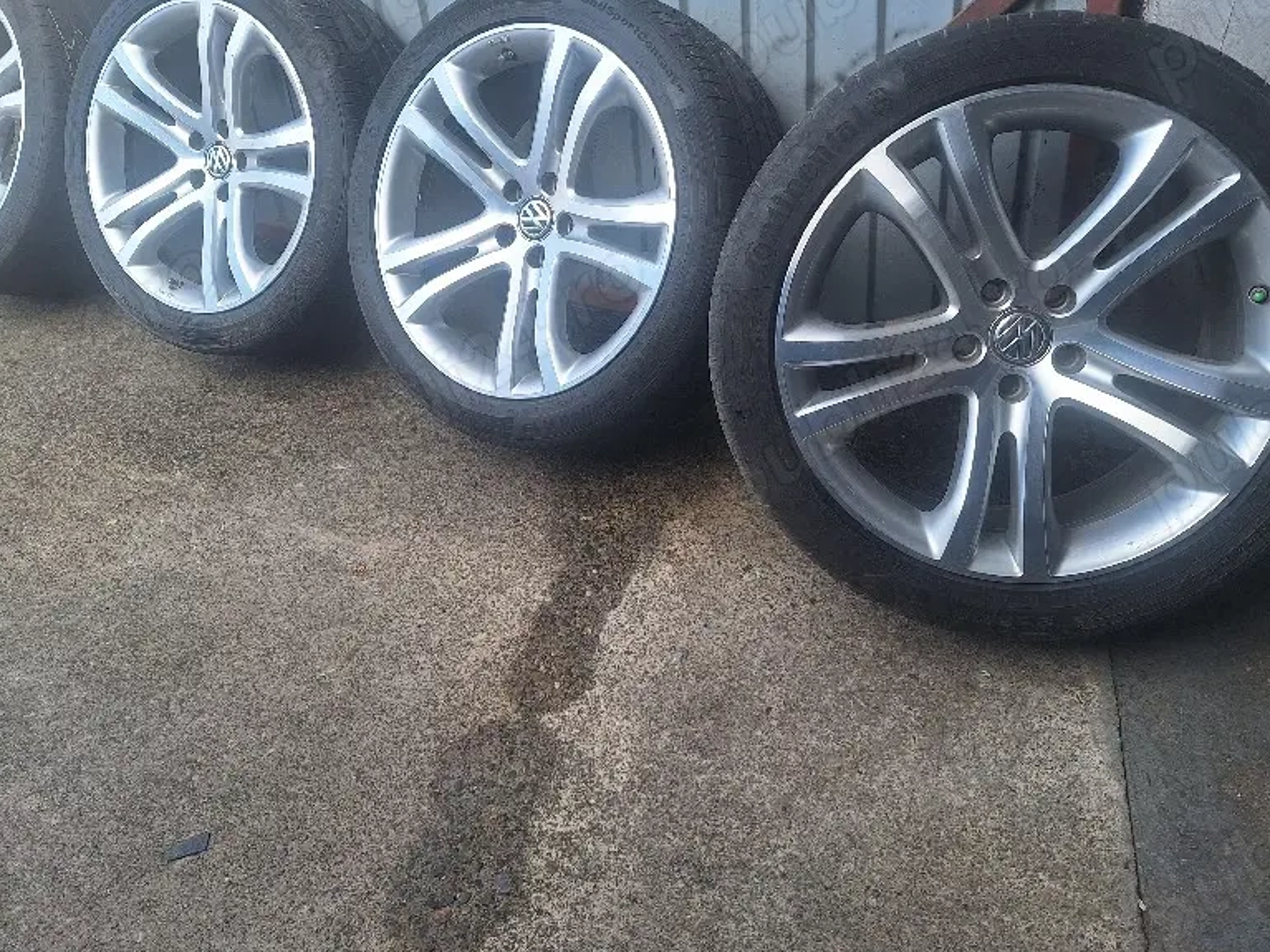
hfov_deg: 59.9
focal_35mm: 30
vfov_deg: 46.6
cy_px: 396
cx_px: 575
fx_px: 1100
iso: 40
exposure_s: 1/714
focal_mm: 5.54
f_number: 1.8
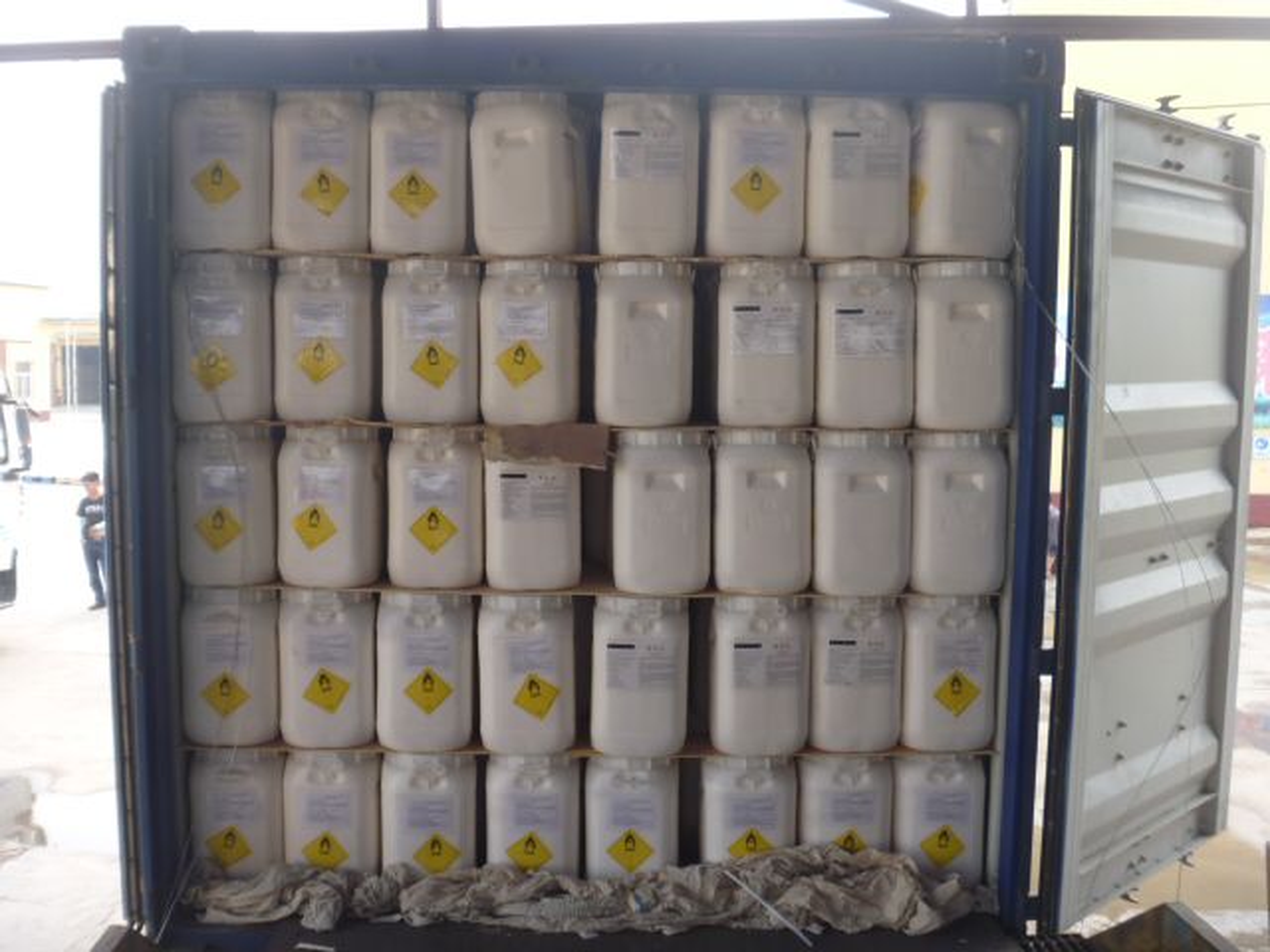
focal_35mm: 35
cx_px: 635
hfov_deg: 52.6
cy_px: 476
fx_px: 1284
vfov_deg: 40.7
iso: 80
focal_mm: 6.3
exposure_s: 1/100
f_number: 3.5
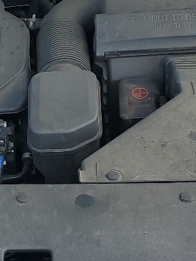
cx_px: -27
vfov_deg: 18.2
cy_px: 122
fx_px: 815
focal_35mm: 108
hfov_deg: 13.4
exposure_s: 1/909
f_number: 1.5
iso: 50
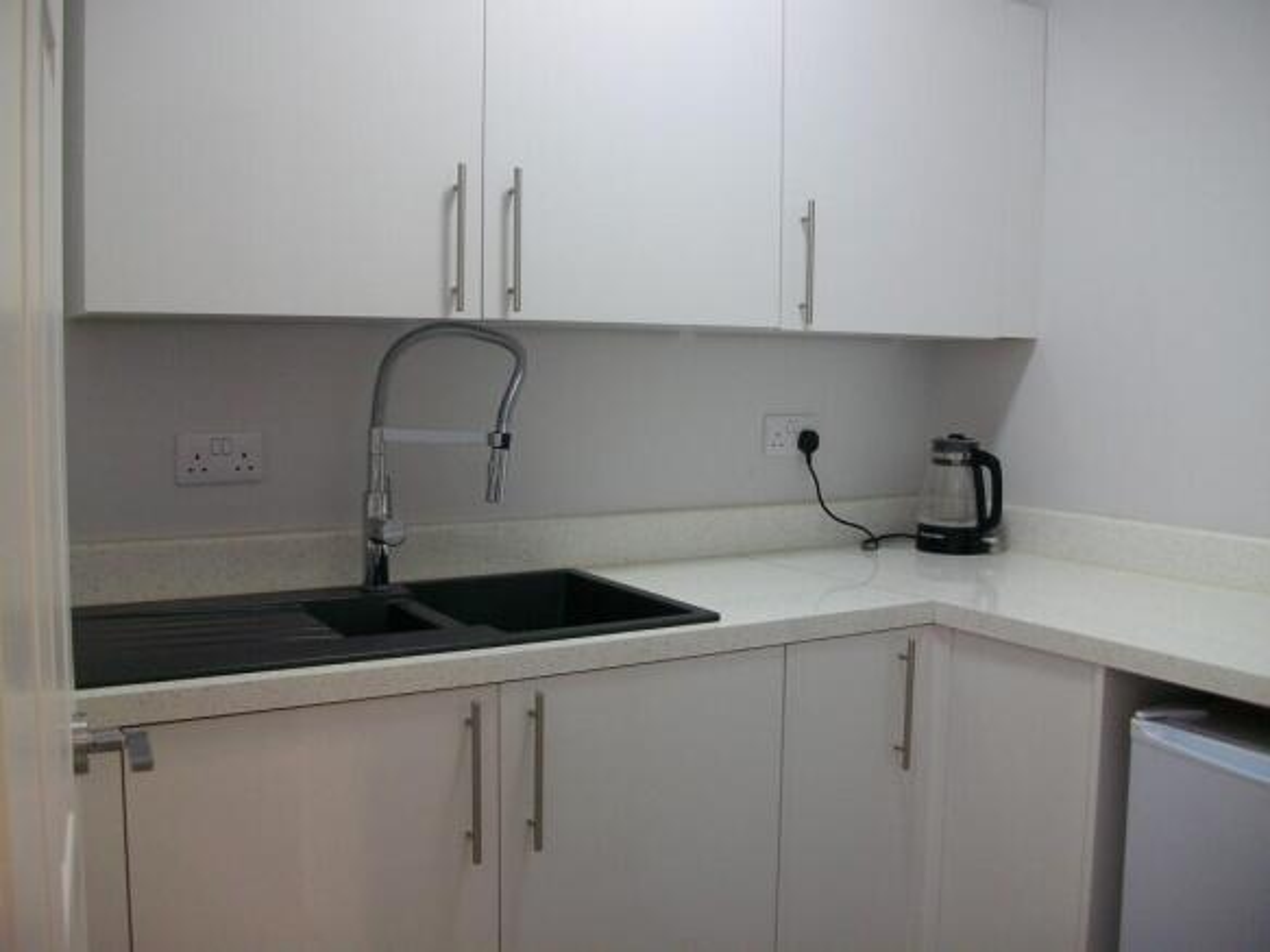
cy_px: 476
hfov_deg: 56.8
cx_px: 635
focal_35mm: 32
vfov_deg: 44.1
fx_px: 1174
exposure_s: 1/40
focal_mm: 5.7
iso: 187
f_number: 2.9
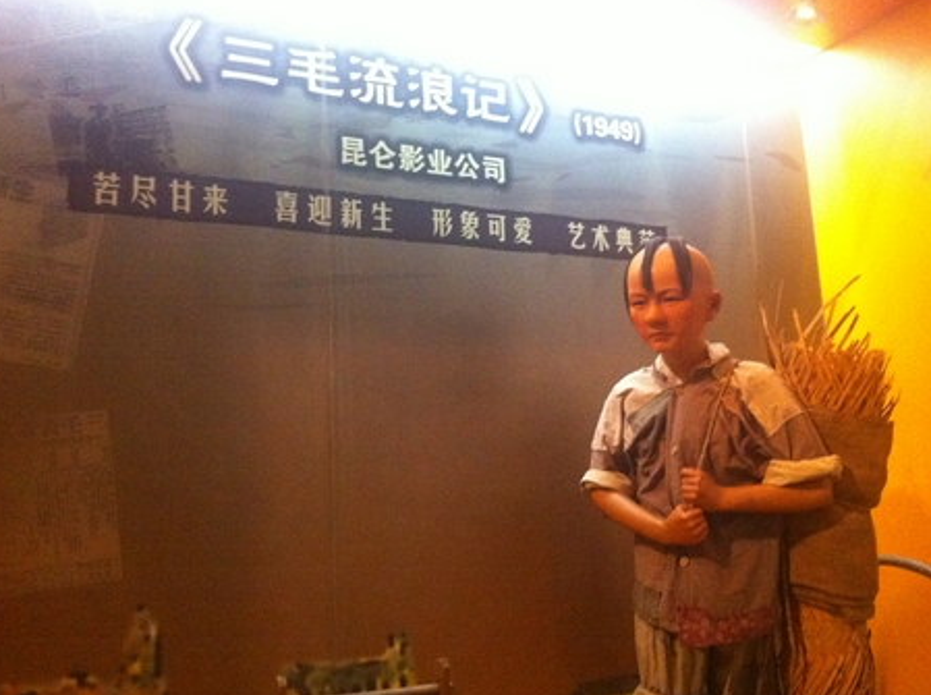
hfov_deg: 47.9
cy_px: 343
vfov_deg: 36.7
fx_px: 1047
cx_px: 456
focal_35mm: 39
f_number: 2.8
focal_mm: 3.85
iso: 800
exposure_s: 1/15
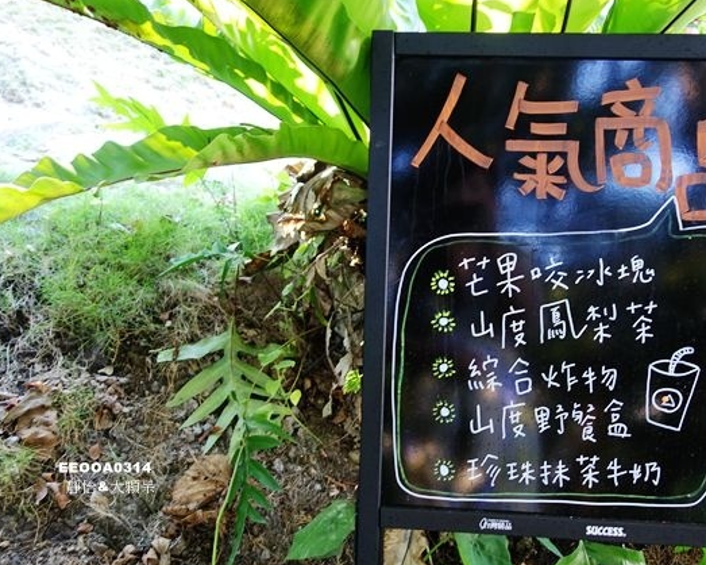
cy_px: 286
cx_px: 425
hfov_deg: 61.7
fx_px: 585
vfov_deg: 51.5
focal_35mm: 28
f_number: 1.8
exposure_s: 1/30
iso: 250
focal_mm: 8.8
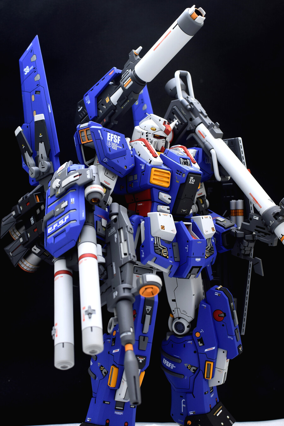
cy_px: 213
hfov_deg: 25.8
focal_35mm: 52
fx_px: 621
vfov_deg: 37.9
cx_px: 142
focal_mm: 35
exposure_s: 1/100
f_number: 8
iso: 400
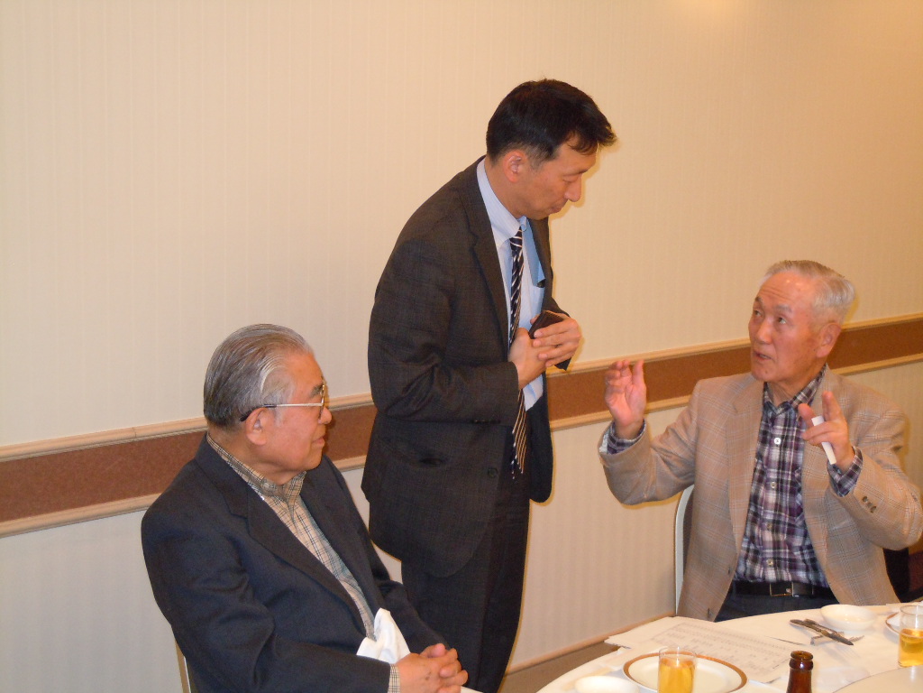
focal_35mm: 59
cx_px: 462
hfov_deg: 32.7
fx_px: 1573
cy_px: 346
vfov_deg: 24.8
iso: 500
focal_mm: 10.6
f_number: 4
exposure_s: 1/40
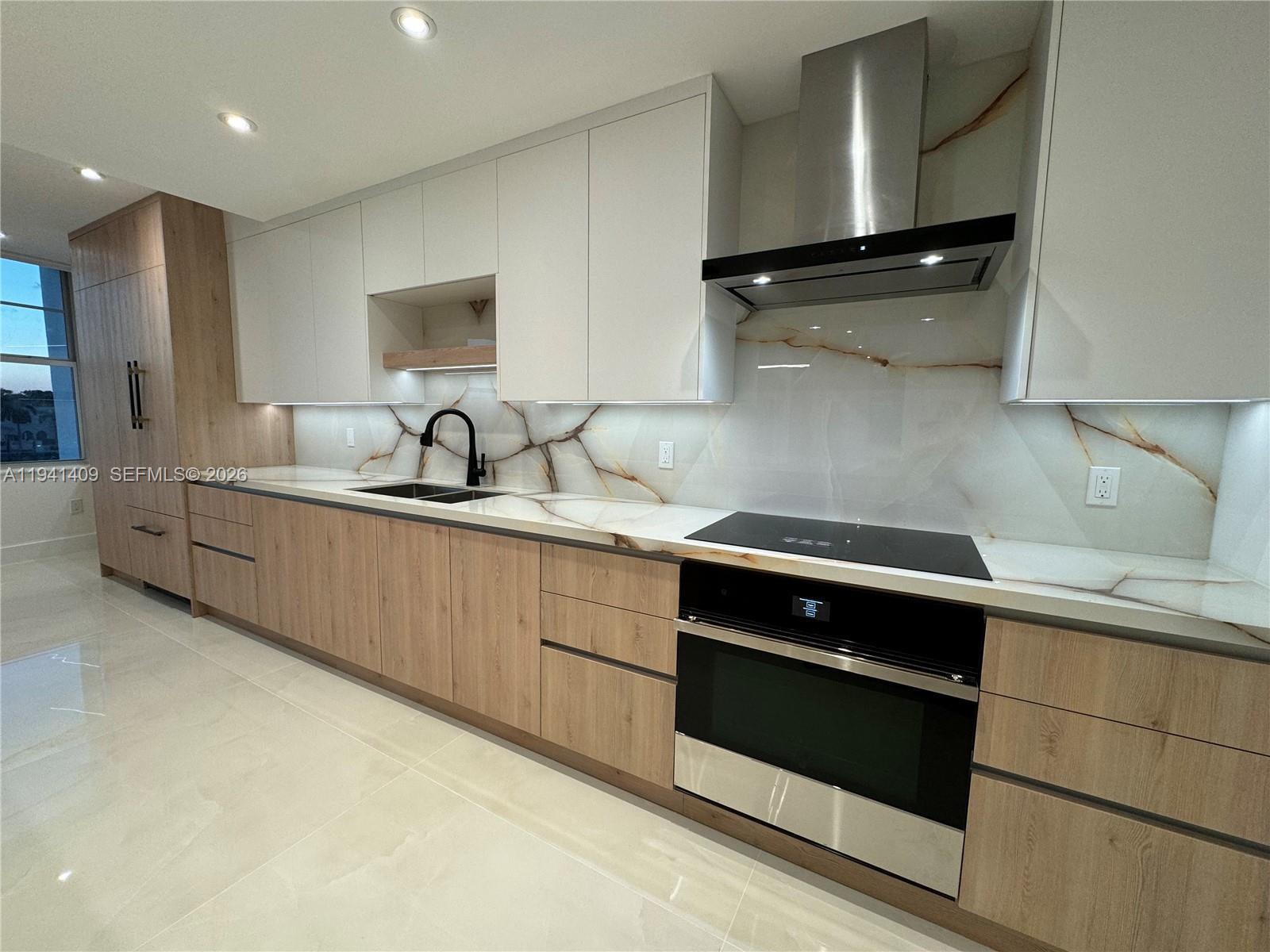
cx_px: 635
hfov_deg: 102.1
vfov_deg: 85.7
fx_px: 514
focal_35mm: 14
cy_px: 476
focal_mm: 2.22
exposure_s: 1/103
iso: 125
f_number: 2.2
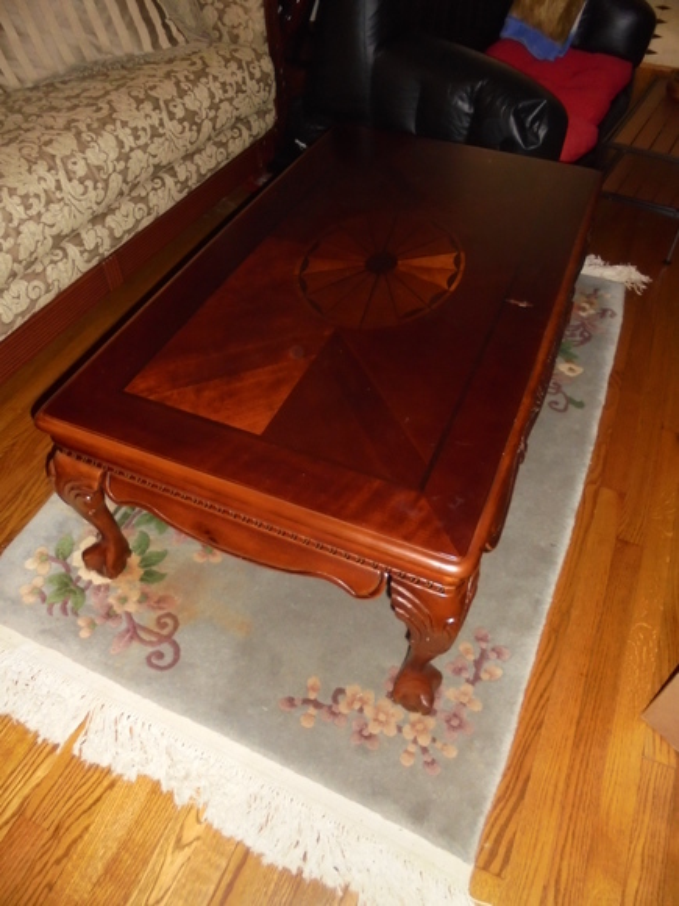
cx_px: 340
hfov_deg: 53.1
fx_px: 680
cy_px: 453
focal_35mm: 26
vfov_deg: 67.3
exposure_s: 1/30
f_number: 3.5
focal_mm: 4.6
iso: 400
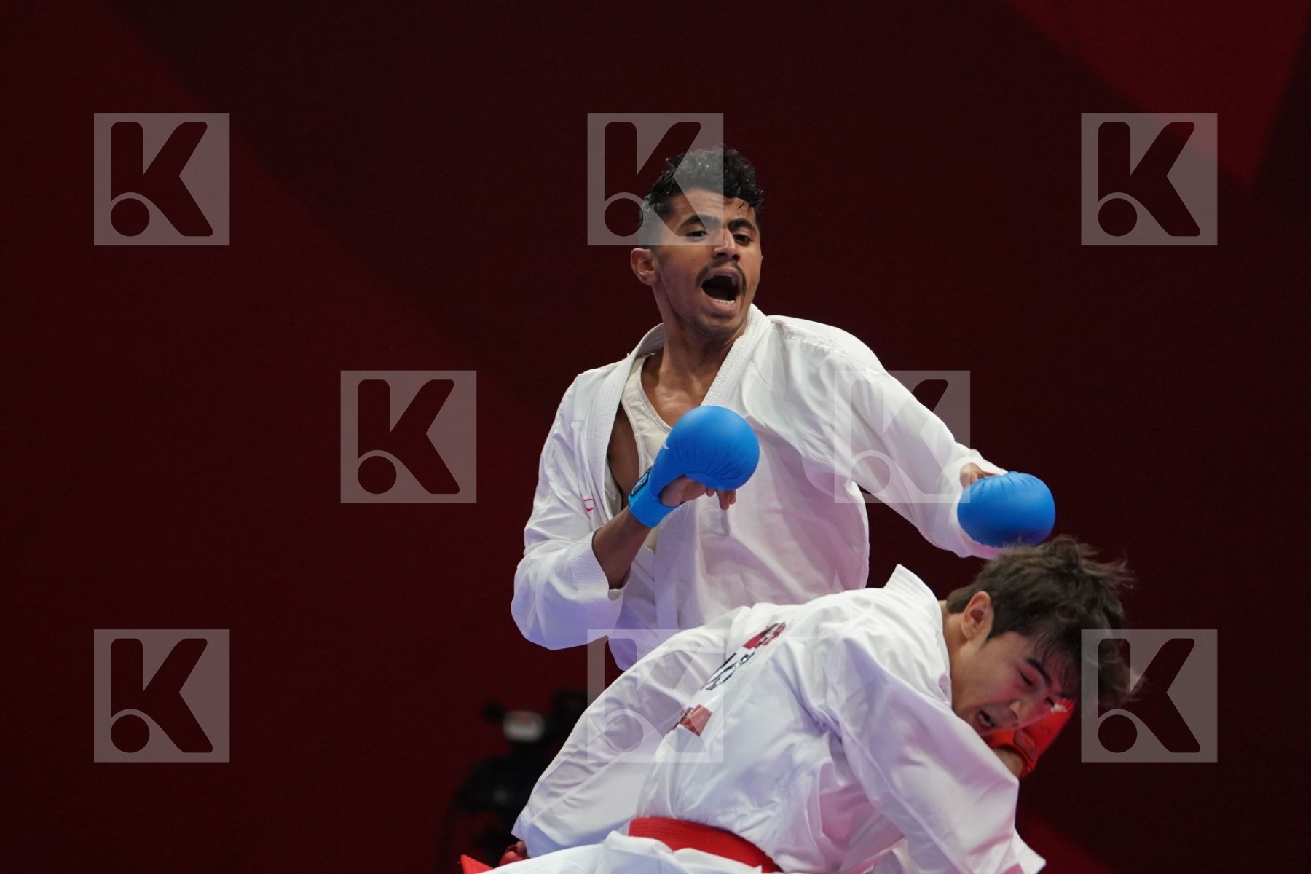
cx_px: 656
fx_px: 15294
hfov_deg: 4.9
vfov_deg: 3.3
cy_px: 437
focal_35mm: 420
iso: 2500
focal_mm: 280
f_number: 4
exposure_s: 1/1000
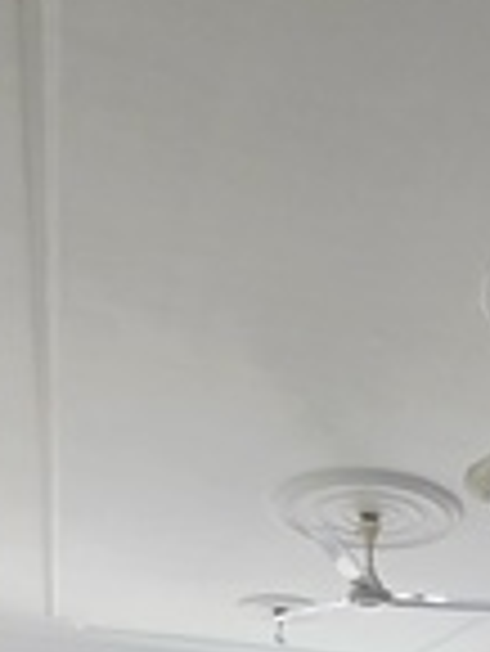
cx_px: 488
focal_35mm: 41
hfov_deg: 32.4
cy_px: 852
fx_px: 773
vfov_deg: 33.3
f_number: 1.9
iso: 40
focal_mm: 2.2
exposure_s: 1/312
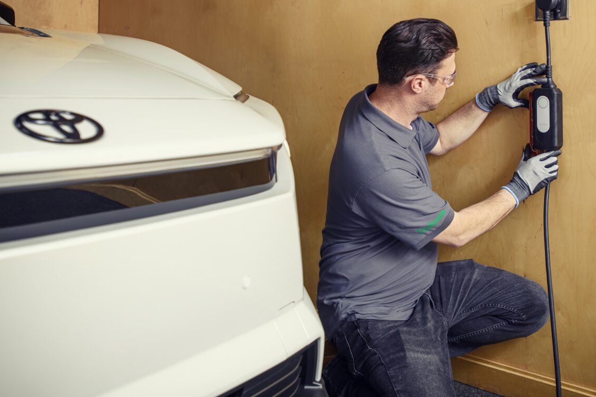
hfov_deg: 57.0
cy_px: 163
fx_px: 546
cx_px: 336
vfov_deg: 39.9
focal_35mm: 33
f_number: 4.8
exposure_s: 1/125
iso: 100
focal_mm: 25
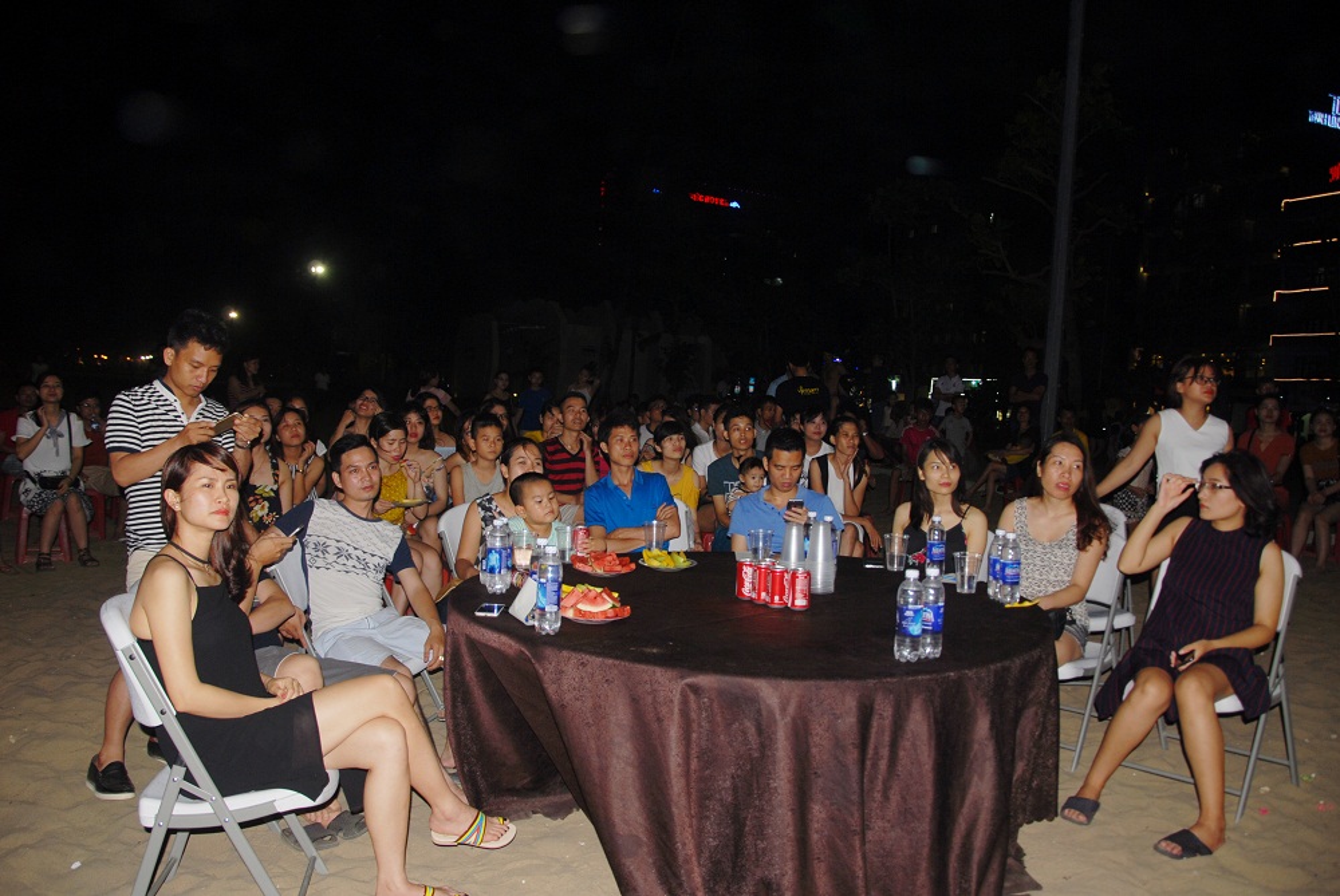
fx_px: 1006
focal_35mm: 27
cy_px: 448
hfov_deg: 67.3
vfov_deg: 48.0
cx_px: 670
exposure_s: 1/60
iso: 100
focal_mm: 18
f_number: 3.5
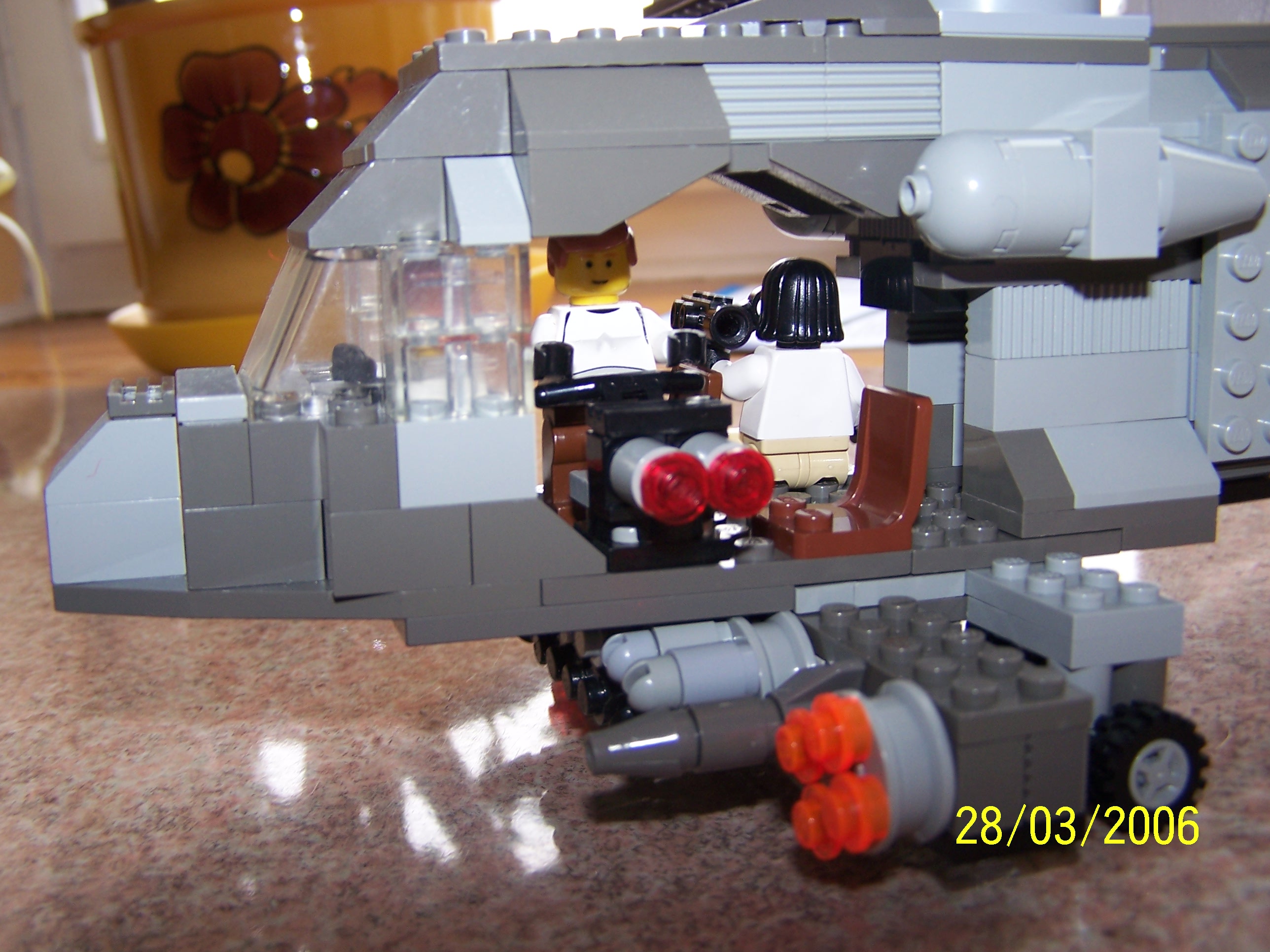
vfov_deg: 37.7
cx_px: 635
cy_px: 476
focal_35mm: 38
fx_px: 1394
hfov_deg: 49.0
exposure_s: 1/60
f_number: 2.8
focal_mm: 6.3
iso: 80
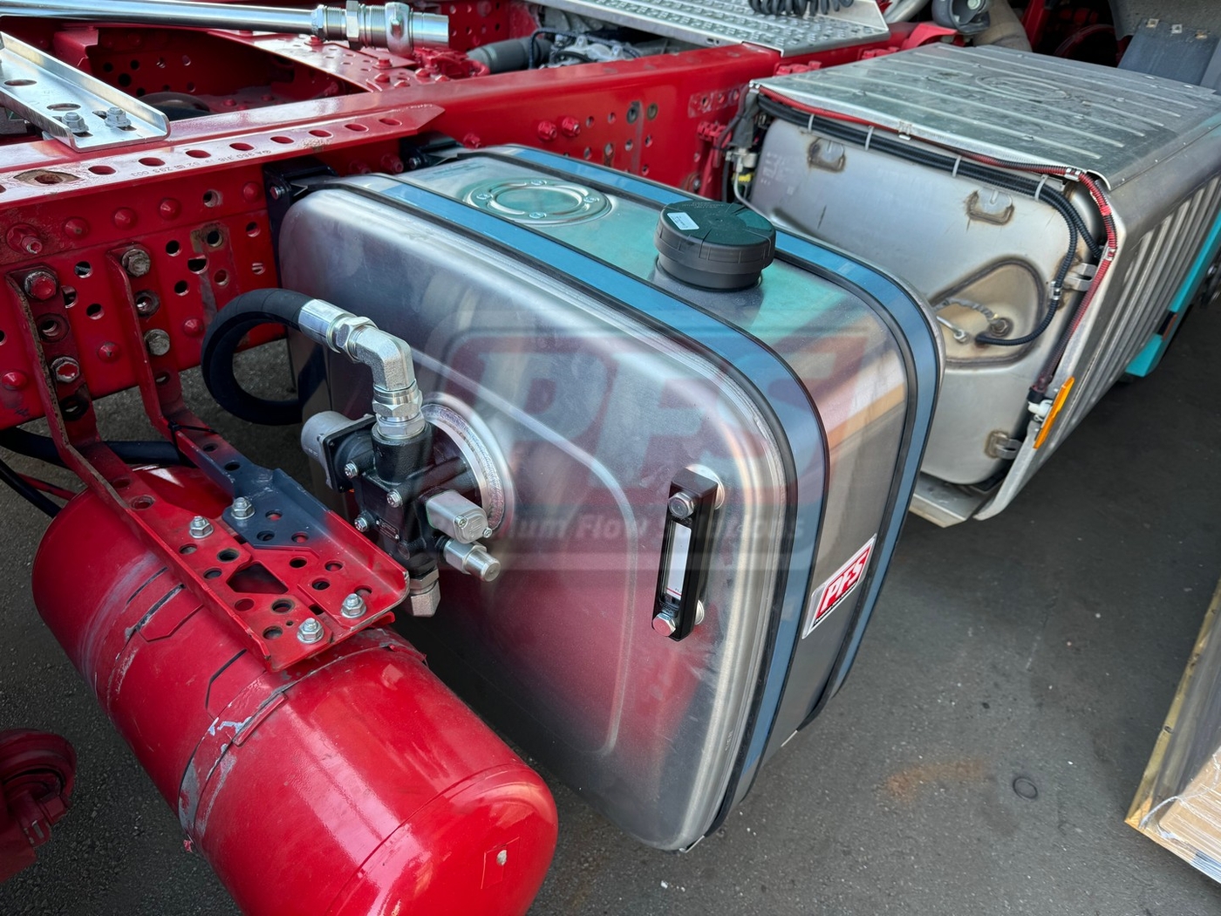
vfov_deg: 56.8
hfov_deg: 71.6
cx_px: 610
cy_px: 458
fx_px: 847
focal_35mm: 24
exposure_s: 1/125
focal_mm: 6.76
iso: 50
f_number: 1.78
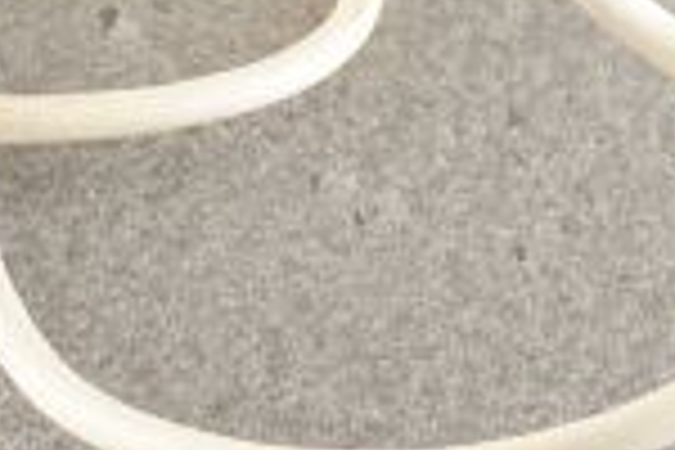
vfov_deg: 6.7
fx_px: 3750
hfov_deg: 10.3
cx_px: 428
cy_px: -317
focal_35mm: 200
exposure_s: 1/125
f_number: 11
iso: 1600
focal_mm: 50
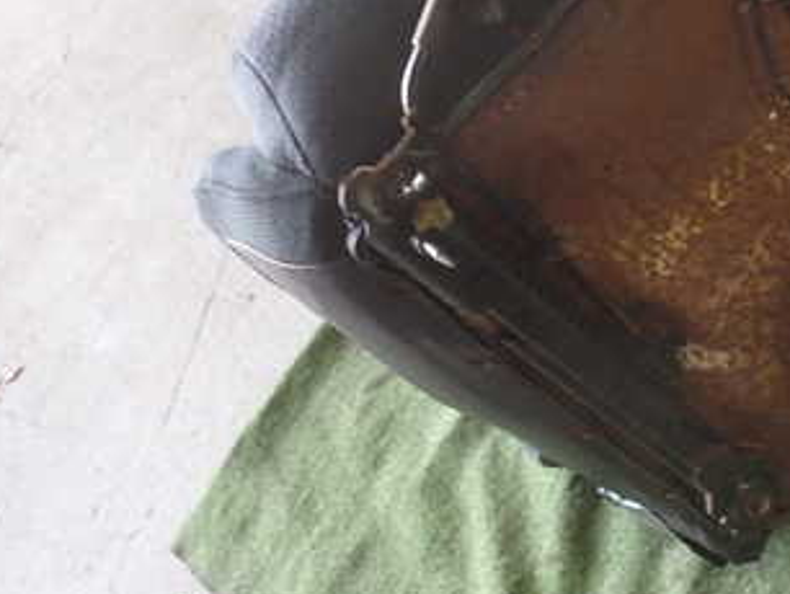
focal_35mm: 49
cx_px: 656
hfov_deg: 37.2
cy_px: 119
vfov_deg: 29.1
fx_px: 1119
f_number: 2
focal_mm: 4.5
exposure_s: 1/40
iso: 200
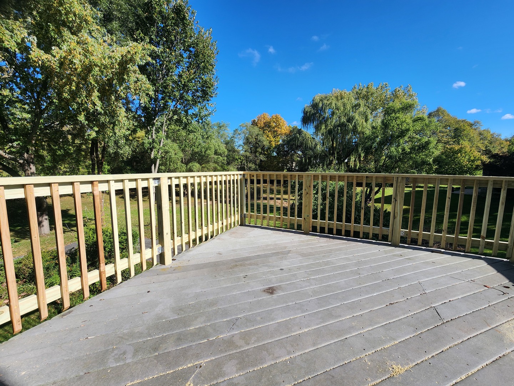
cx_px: 257
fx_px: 193
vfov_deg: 89.9
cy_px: 193
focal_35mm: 13
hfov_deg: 106.2
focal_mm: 2.2
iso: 50
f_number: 2.2
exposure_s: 1/1521
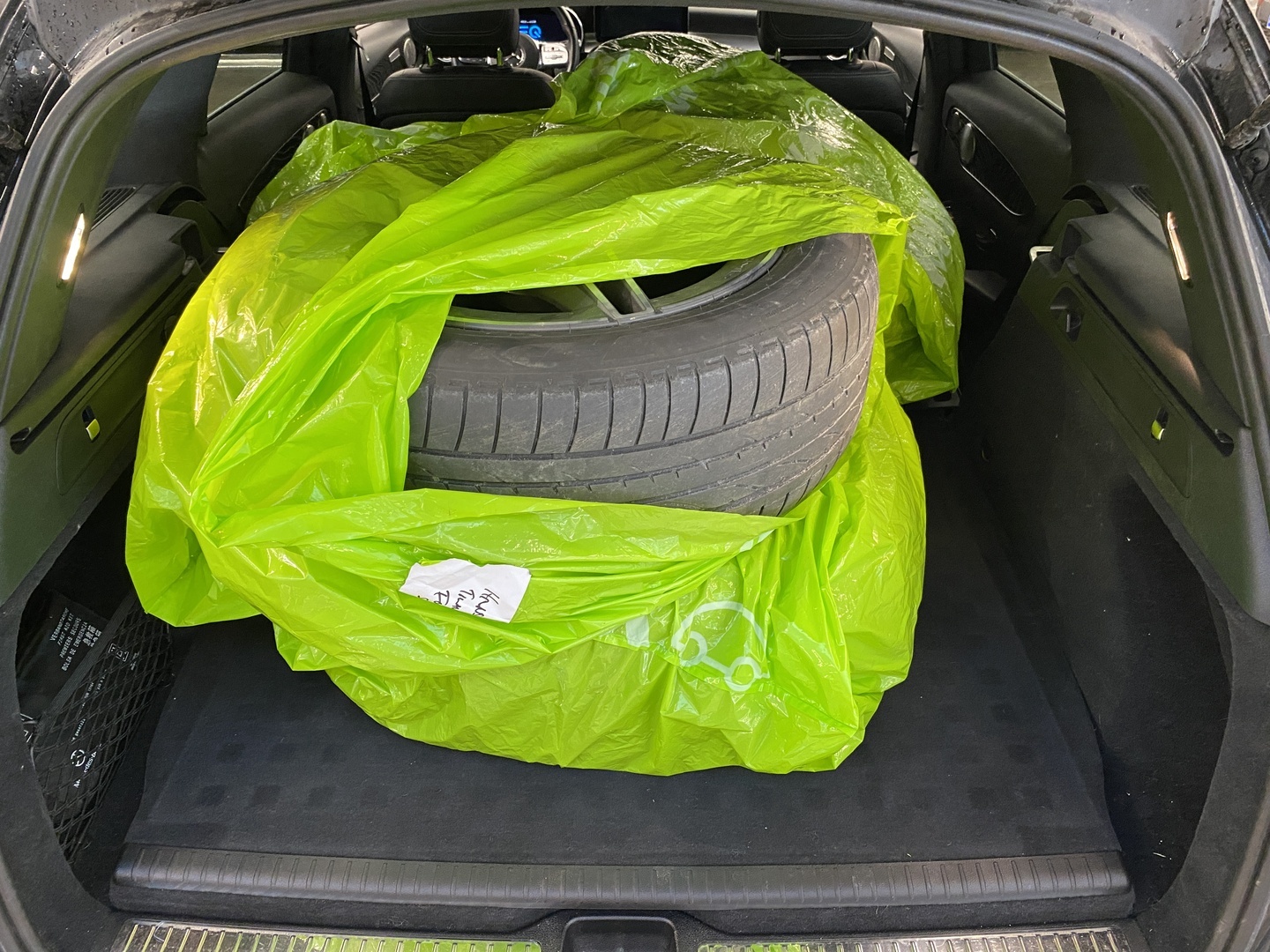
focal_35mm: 26
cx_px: 635
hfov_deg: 67.3
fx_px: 954
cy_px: 476
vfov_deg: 53.1
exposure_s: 1/50
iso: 200
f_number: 1.8
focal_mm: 4.25
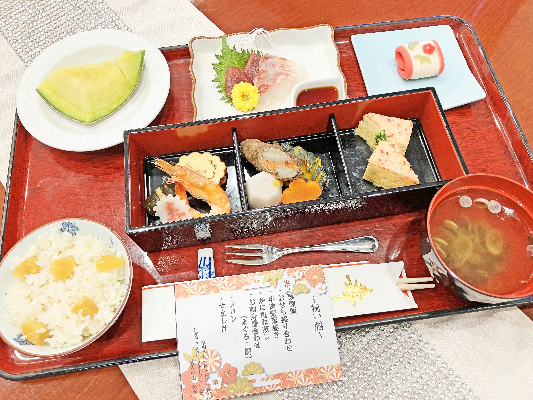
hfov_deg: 63.4
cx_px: 266
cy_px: 200
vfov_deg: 49.7
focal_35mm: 28
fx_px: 431
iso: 50
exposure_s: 1/50
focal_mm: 3.99
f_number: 1.8
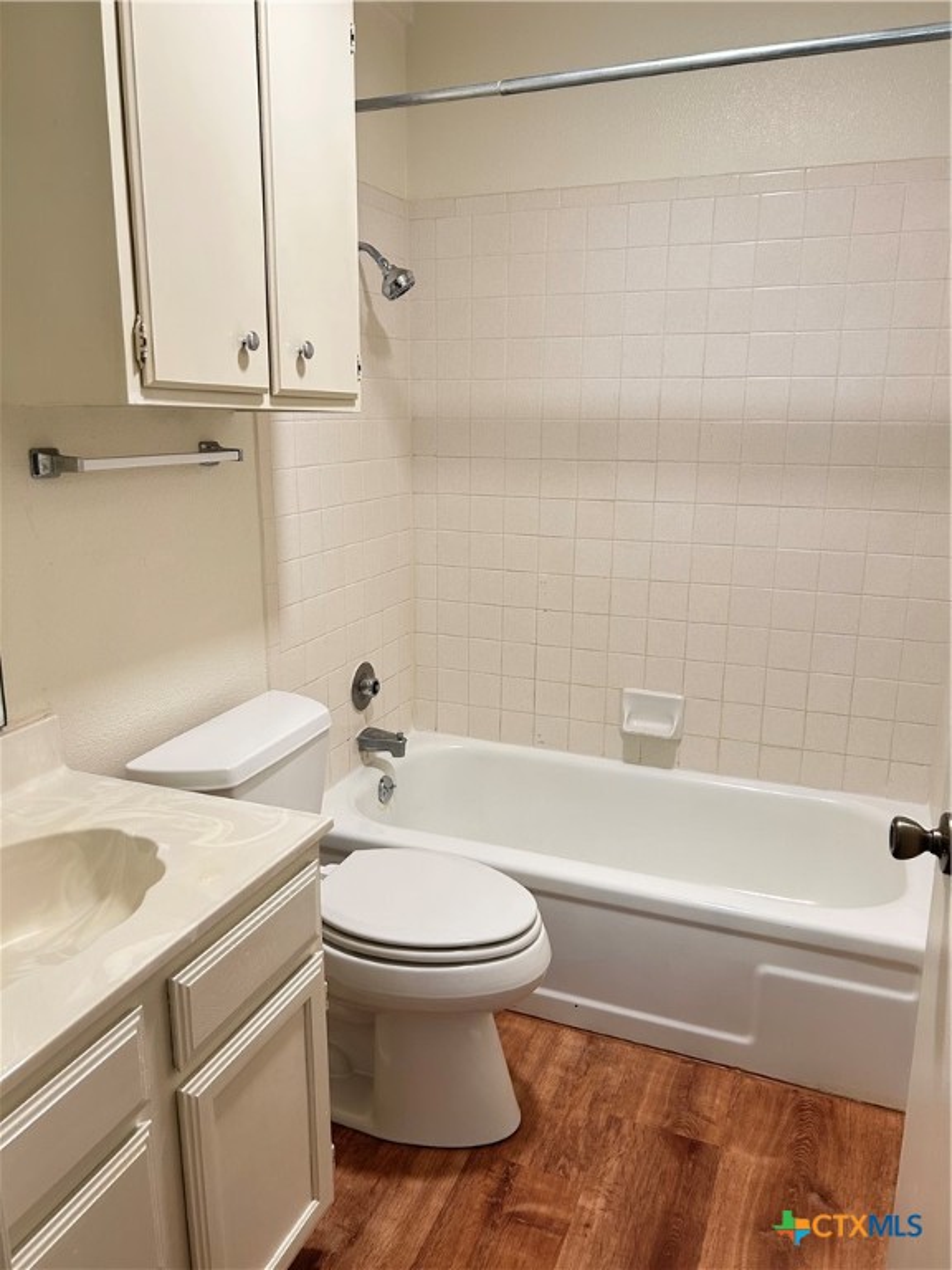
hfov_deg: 53.1
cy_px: 635
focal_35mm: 26
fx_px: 953
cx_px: 476
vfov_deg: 67.3
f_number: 1.5
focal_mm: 5.7
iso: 160
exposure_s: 1/60
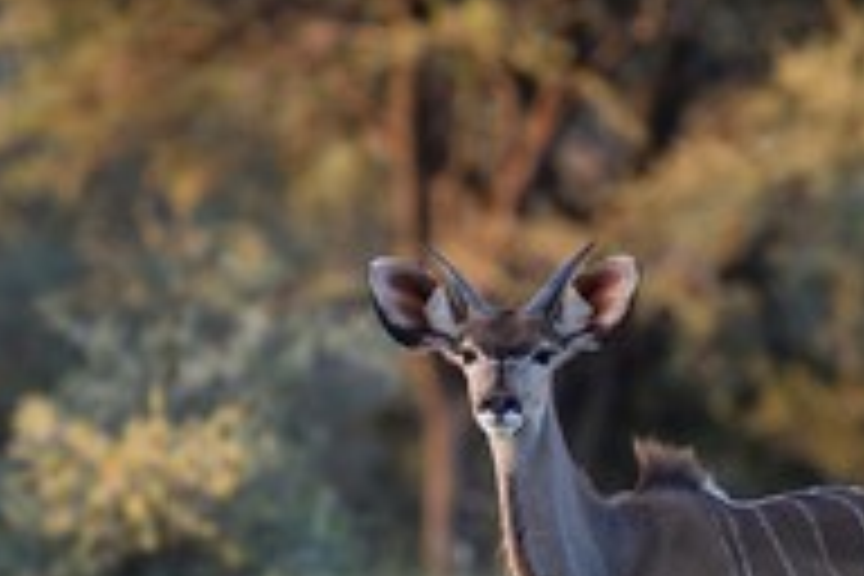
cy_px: 513
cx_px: 788
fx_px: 10487
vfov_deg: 3.1
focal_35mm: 437
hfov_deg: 4.7
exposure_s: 1/320
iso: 200
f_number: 2.8
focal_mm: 200
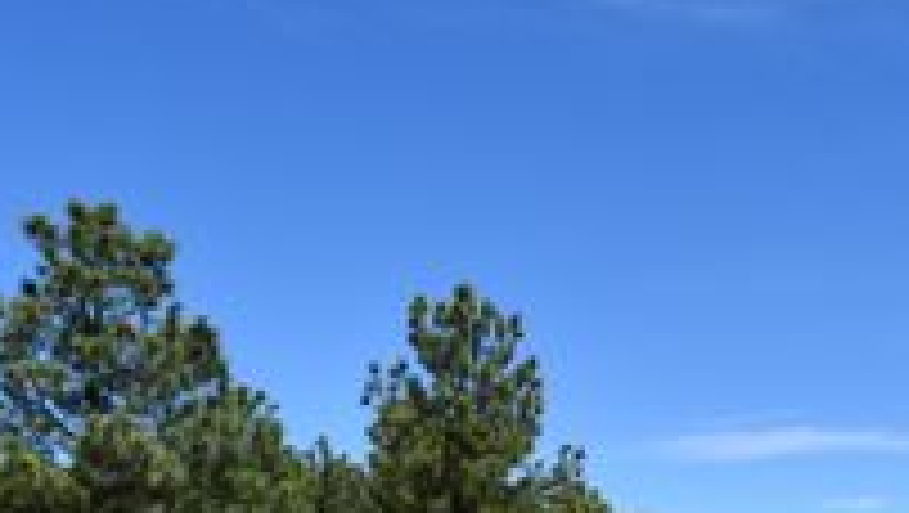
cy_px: 724
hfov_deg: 28.6
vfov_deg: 16.1
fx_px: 1689
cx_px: 868
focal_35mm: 70
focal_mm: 18
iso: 200
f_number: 10
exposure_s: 1/400
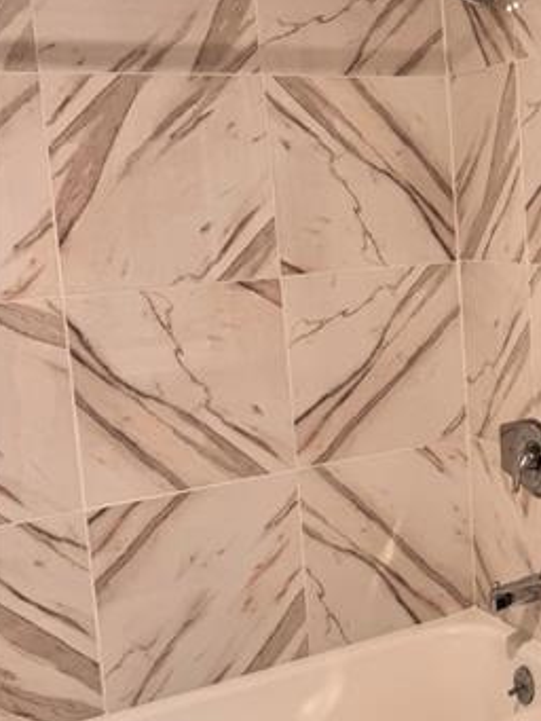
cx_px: 596
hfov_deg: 25.1
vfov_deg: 35.5
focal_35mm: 54
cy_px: 315
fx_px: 1125
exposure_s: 1/60
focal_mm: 6.76
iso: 125
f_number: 1.78
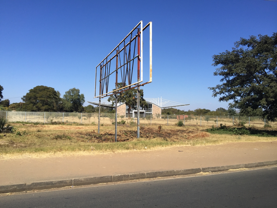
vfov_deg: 48.2
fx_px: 232
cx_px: 138
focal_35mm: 29
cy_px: 104
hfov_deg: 61.7
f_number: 2.2
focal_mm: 4.15
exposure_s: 1/471
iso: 32
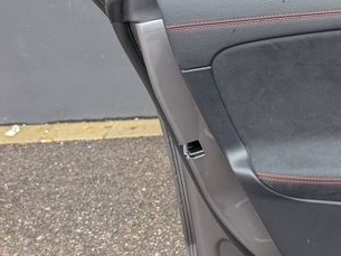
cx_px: 433
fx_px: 621
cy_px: 126
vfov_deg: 23.3
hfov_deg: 26.5
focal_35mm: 63
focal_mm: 6.9
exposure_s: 1/786
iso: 598
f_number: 1.68
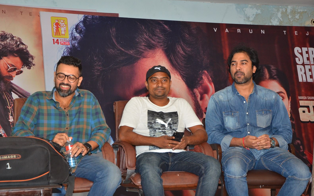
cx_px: 157
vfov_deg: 13.8
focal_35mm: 95
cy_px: 103
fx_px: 813
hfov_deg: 21.9
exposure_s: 1/125
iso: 1250
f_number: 5.6
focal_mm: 62
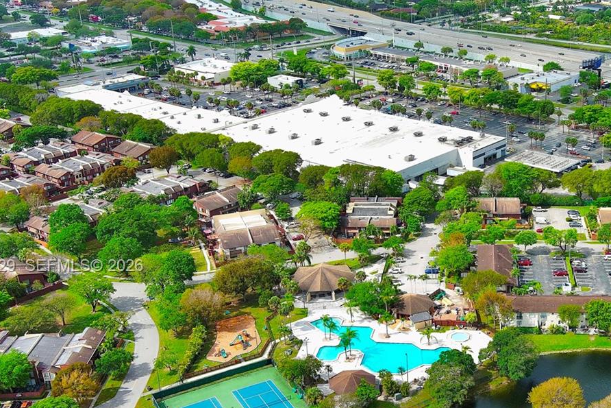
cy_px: 267
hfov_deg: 37.0
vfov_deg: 25.9
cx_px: 478
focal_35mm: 52
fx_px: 883
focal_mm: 10.57
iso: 100
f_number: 2.8
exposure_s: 1/1052
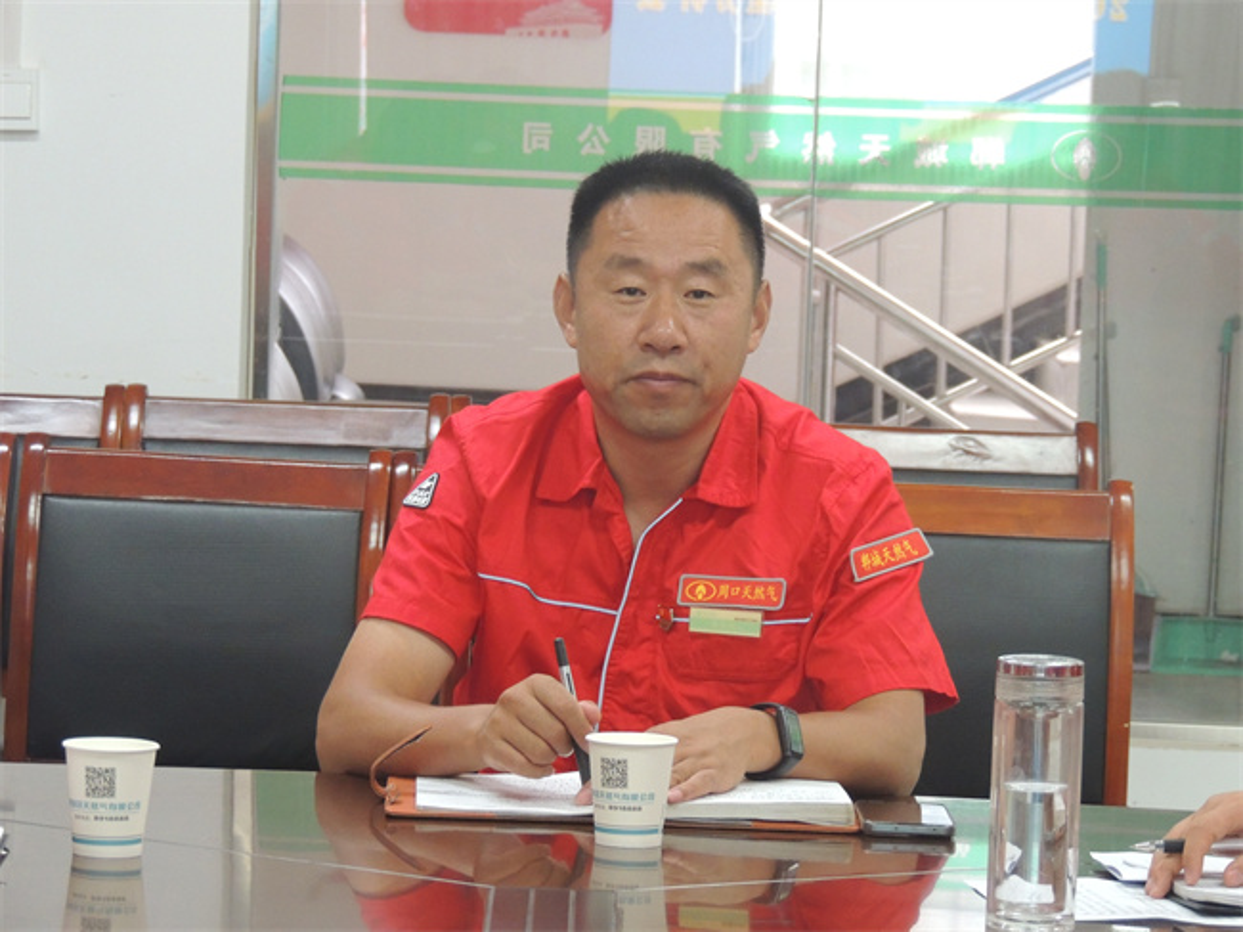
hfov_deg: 11.6
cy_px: 466
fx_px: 6102
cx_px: 622
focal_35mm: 170
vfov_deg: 8.7
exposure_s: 1/10
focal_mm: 30.3
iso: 800
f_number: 4.5
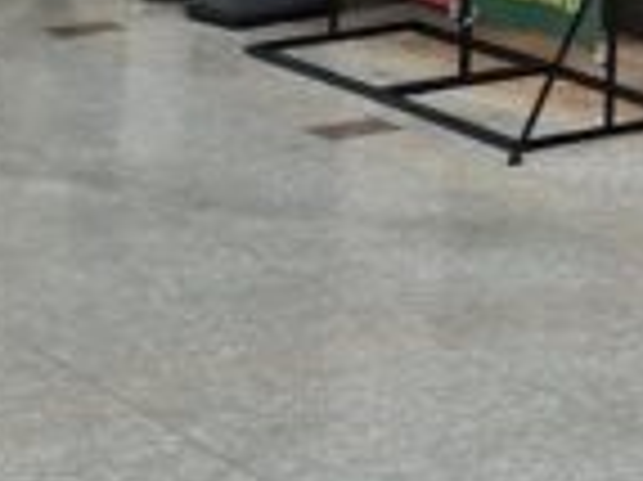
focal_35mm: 165
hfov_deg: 10.2
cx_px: 1623
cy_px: -656
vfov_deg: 8.3
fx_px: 3062
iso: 250
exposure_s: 1/120
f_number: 1.8
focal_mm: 5.4
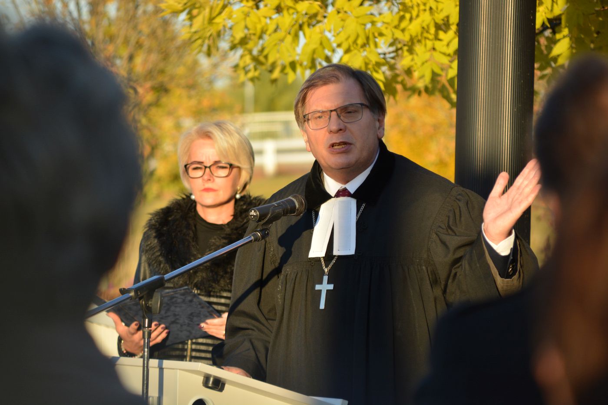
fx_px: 4939
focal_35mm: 292
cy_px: 202
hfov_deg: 7.0
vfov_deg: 4.7
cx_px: 304
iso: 360
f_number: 6.3
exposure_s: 1/500
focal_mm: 195
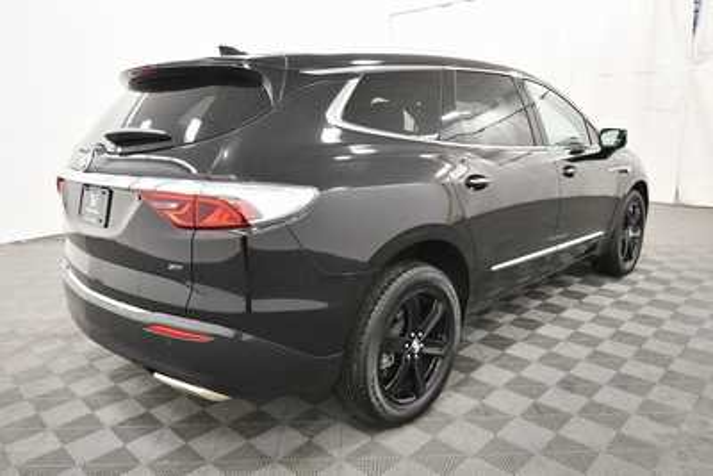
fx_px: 495
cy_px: 238
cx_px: 356
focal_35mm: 25
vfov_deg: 51.3
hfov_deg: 71.5
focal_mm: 17
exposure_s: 1/125
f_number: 5.3
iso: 2200
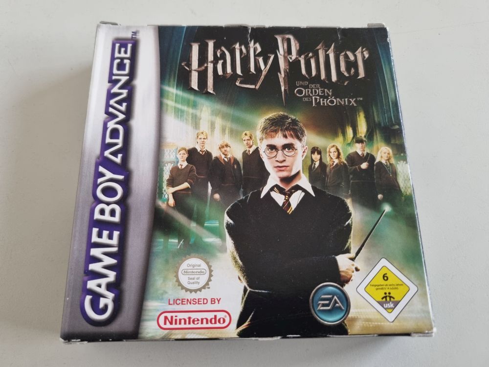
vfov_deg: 53.1
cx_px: 244
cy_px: 184
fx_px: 367
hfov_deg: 67.3
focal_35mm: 26
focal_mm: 5.4
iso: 250
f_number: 1.8
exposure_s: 1/100
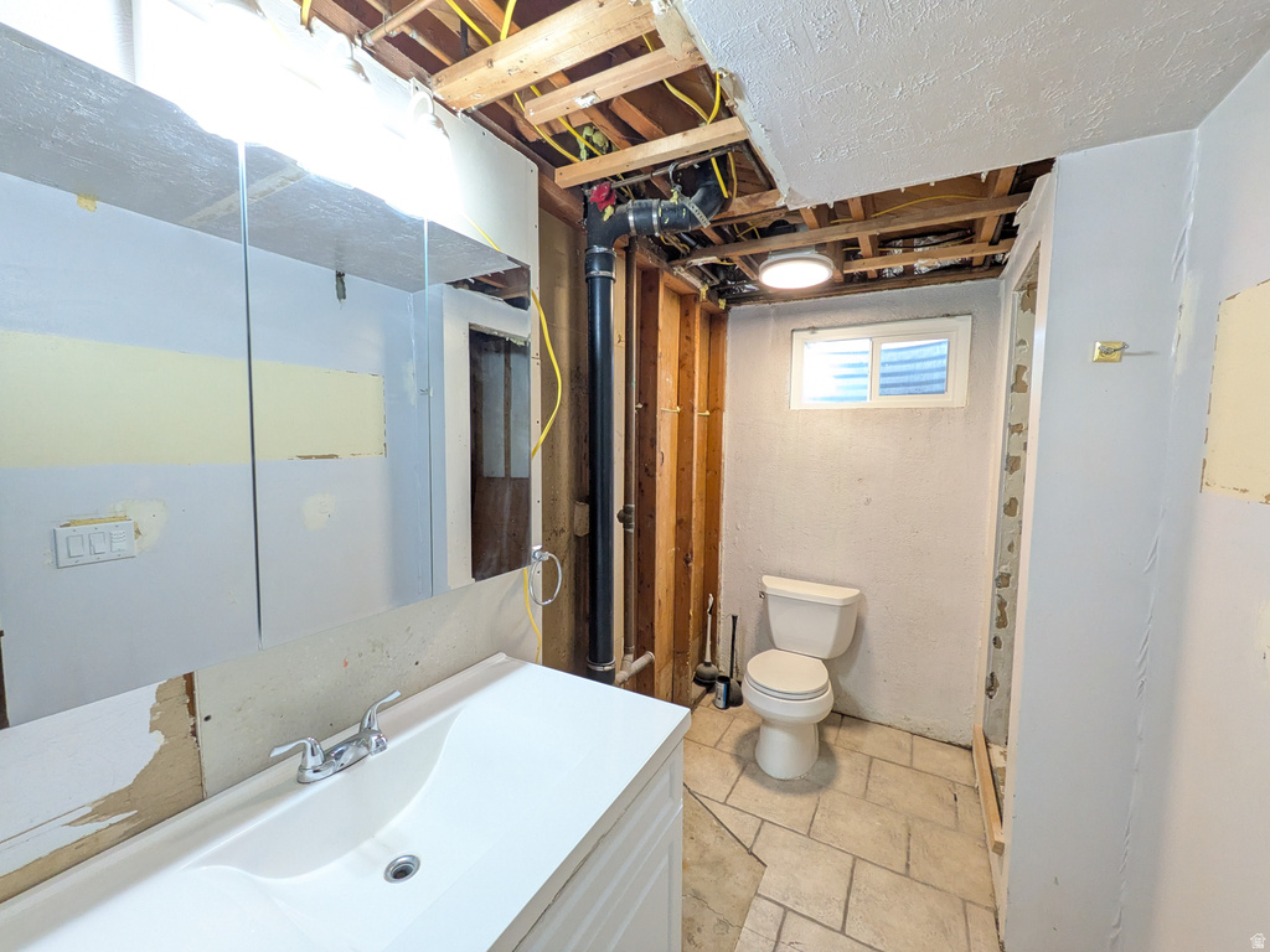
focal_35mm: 14
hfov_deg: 102.1
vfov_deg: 85.7
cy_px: 476
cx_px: 635
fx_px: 514
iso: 282
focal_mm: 1.83
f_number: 2.2
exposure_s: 1/60
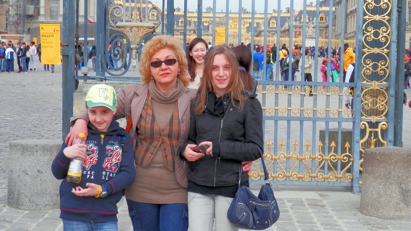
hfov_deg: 29.4
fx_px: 785
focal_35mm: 72
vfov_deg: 16.8
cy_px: 132
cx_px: 206
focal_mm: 11.9
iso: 80
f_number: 4.4
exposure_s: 1/250
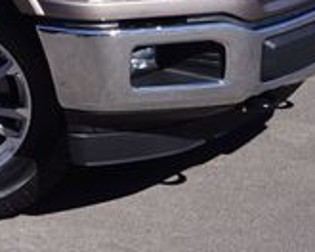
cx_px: -149
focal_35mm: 120
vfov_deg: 12.5
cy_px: -74
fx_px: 1119
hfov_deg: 14.9
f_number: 13
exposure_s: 1/80
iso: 100
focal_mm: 22
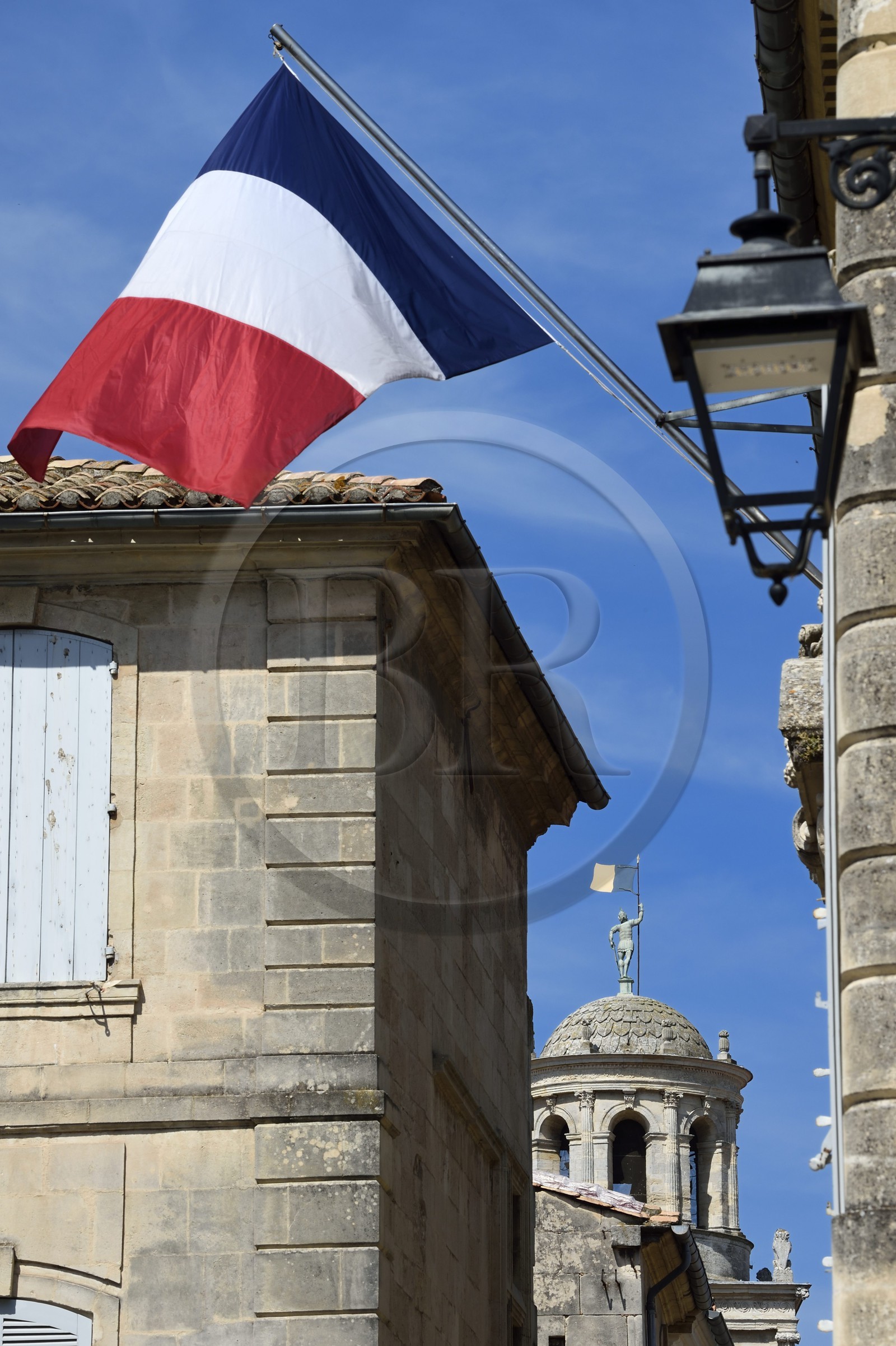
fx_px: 6352
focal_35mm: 170
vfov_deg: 12.1
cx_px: 448
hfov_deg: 8.1
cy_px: 673
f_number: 16
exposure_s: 1/250
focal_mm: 170
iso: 200
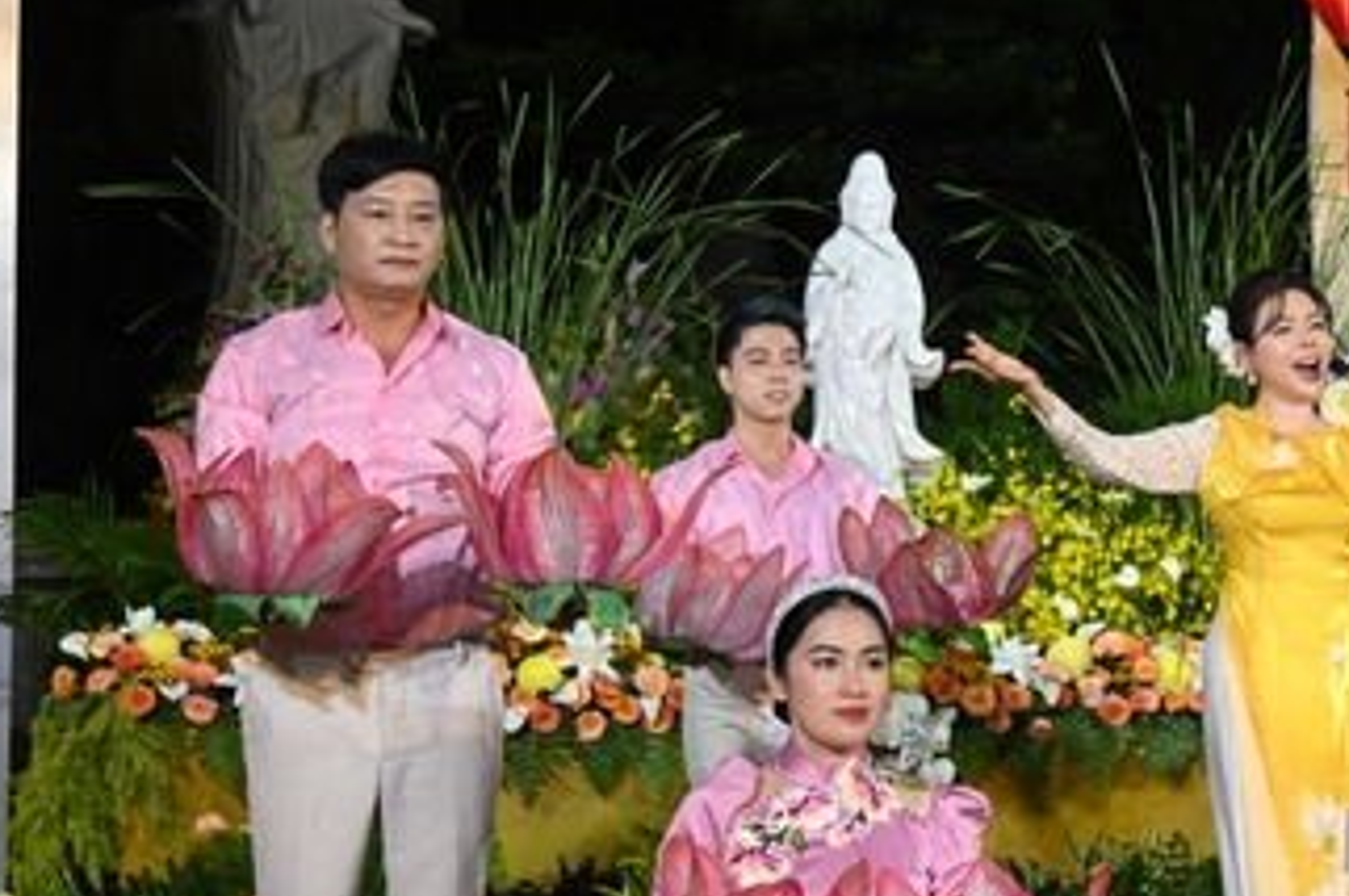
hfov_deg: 20.5
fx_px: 3631
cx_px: 1299
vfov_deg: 14.1
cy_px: 494
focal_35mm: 97
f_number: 4
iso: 3200
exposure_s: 1/250
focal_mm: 48
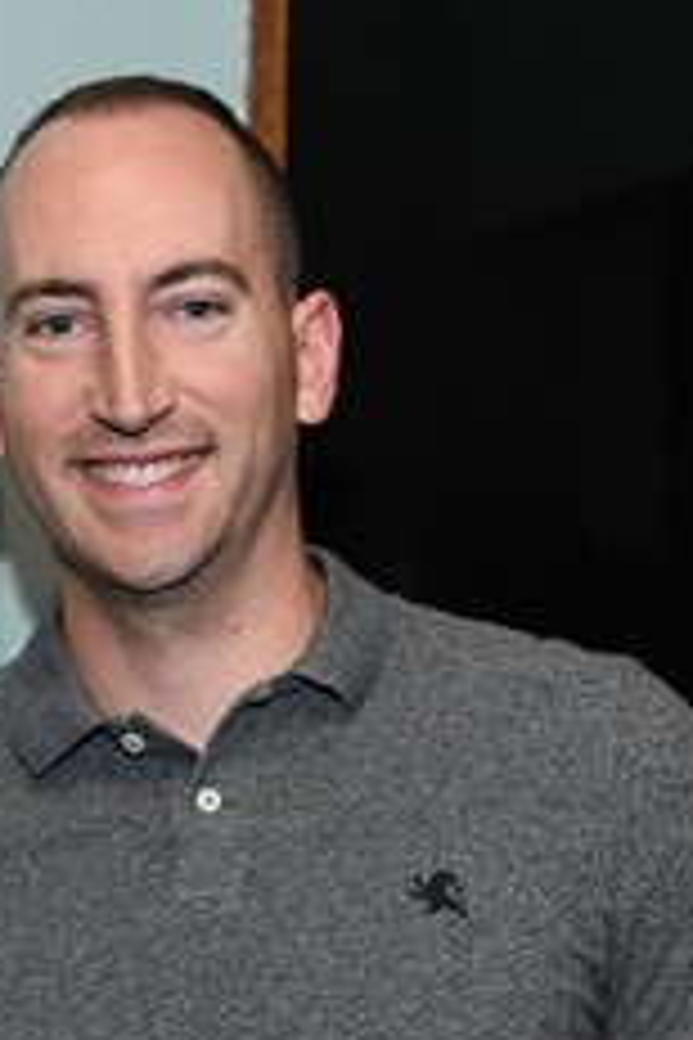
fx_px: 3615
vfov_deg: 16.3
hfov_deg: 10.9
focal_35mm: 125
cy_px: 633
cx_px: 54
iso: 800
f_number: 3.5
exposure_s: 1/125
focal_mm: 35
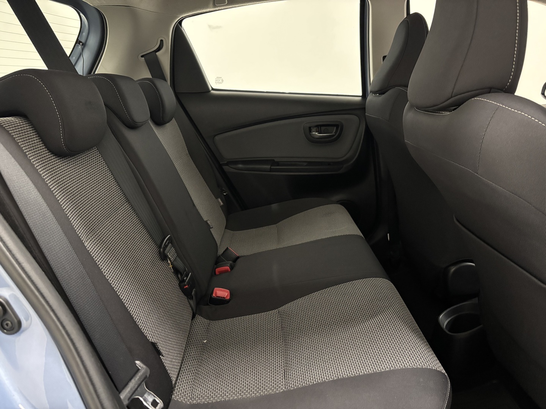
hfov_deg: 67.3
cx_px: 273
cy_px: 204
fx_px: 410
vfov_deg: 53.1
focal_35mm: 26
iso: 800
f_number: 1.6
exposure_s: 1/25
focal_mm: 5.96
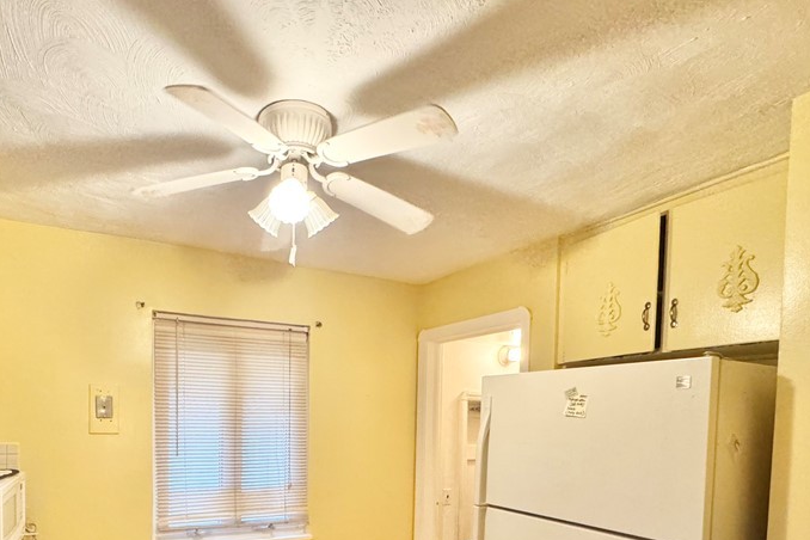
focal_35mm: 22
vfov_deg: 53.1
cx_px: 299
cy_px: 440
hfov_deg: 77.0
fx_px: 495
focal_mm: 2.22
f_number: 2.2
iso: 800
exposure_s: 1/60
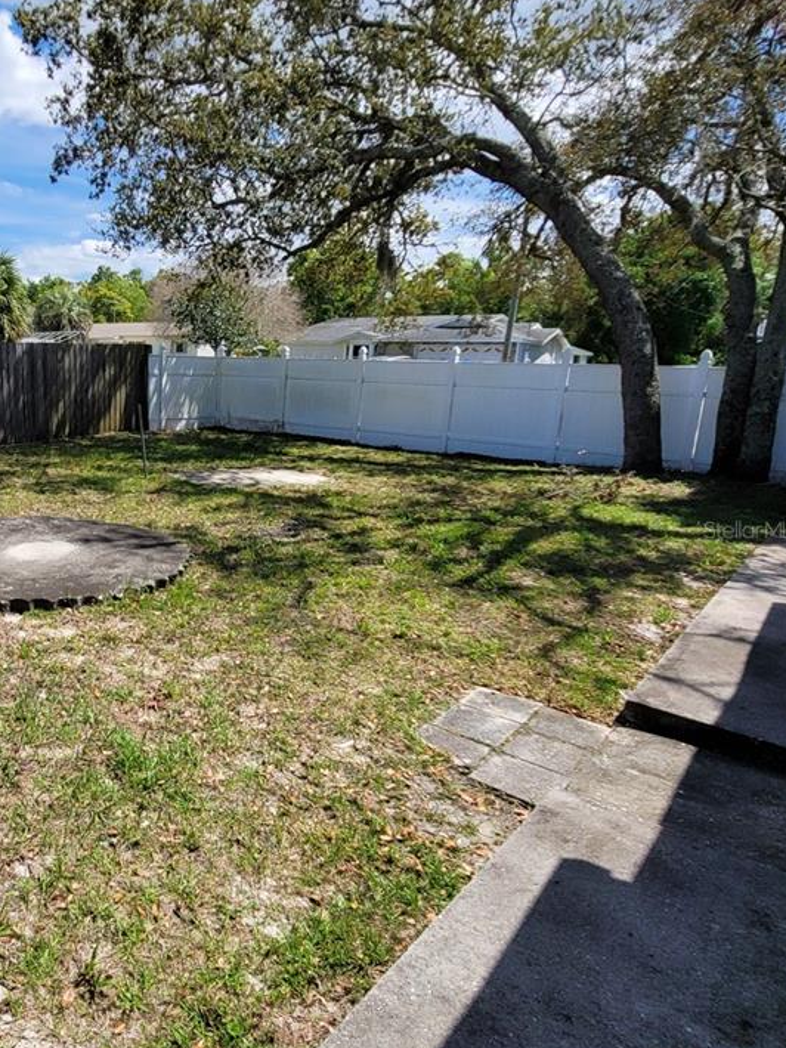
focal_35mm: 22
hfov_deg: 56.1
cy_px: 529
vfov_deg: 76.4
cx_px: 143
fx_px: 666
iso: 64
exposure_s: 1/1989
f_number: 2.2
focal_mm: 2.2
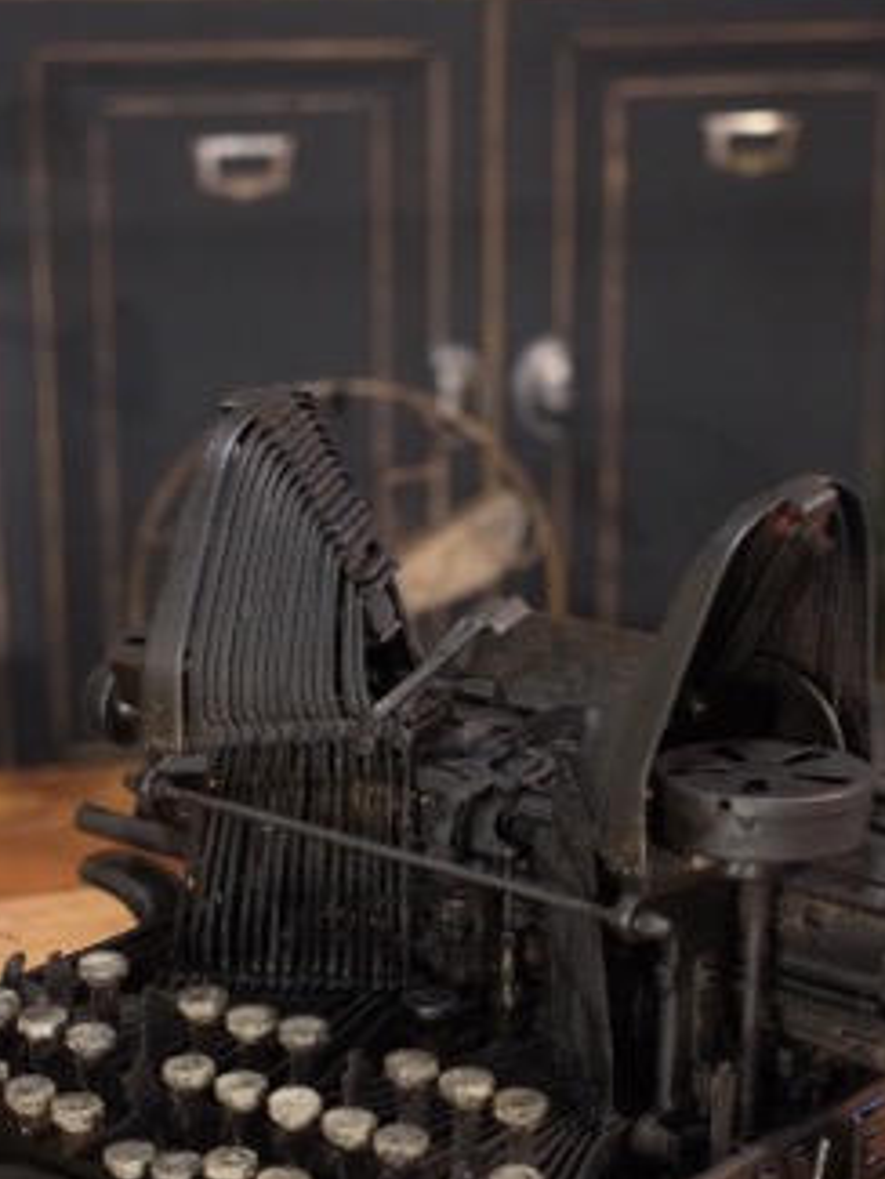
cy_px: 947
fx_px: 3202
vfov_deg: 20.6
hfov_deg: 15.7
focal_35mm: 94
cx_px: 406
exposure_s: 1/125
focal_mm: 35
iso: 3200
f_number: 3.2
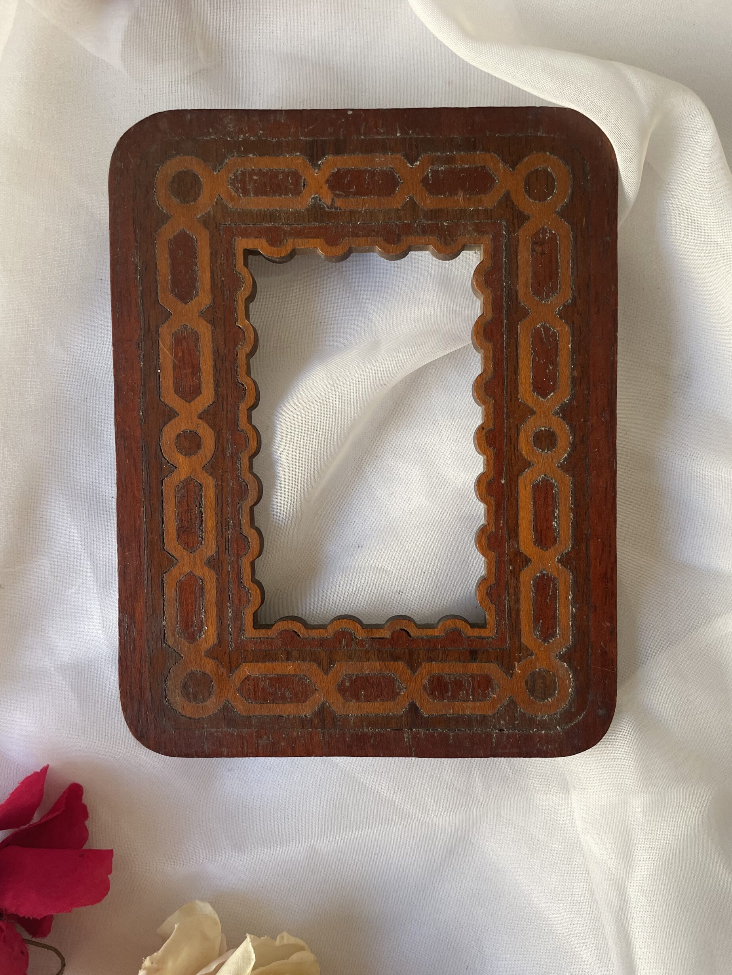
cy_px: 500
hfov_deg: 51.4
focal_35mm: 27
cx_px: 377
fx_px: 761
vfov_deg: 65.3
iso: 125
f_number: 1.6
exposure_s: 1/121
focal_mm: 4.2
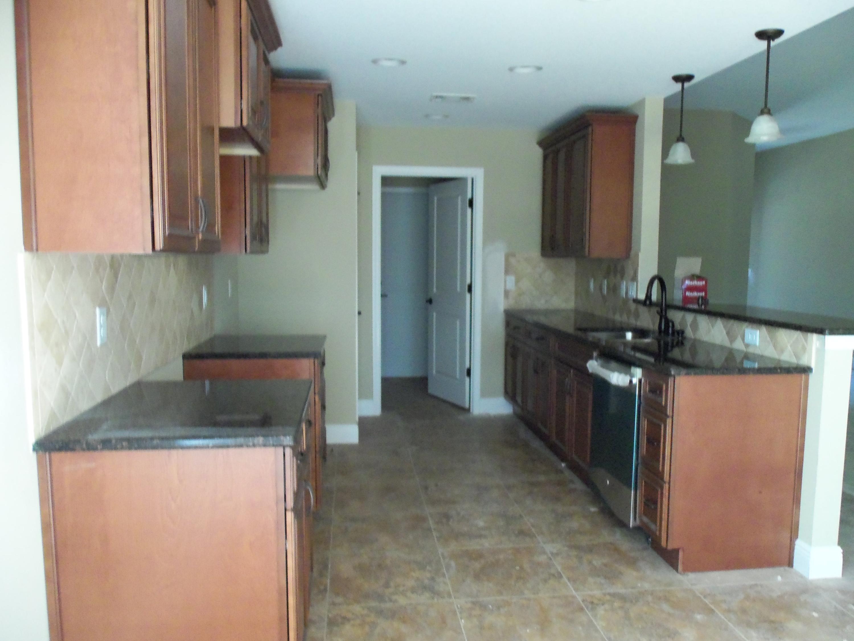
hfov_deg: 61.7
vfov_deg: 48.2
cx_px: 427
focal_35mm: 29
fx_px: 715
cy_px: 320
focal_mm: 5.2
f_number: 3.4
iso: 400
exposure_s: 1/25
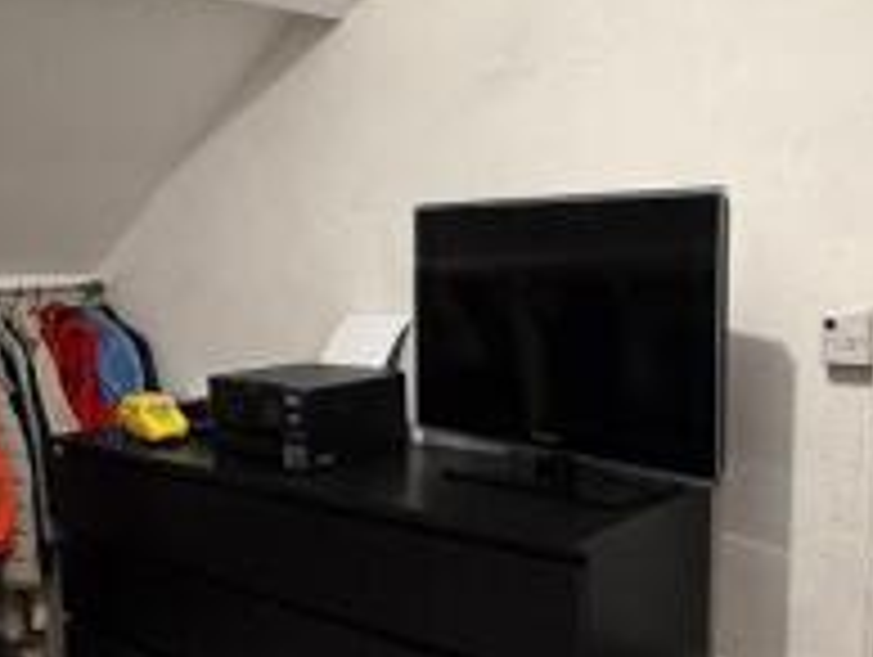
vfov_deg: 34.4
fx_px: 1061
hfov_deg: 44.7
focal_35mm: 42
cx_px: 403
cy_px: 353
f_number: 2.2
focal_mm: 2.22
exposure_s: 1/50
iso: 320
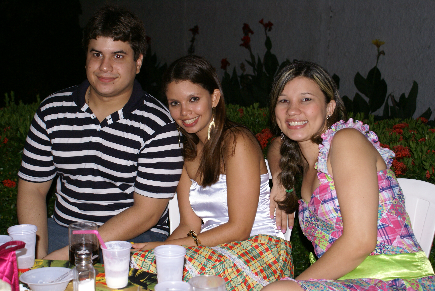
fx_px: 635
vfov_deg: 25.8
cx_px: 218
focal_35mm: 52
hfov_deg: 37.8
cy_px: 146
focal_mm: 35
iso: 400
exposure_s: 1/60
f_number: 5.6
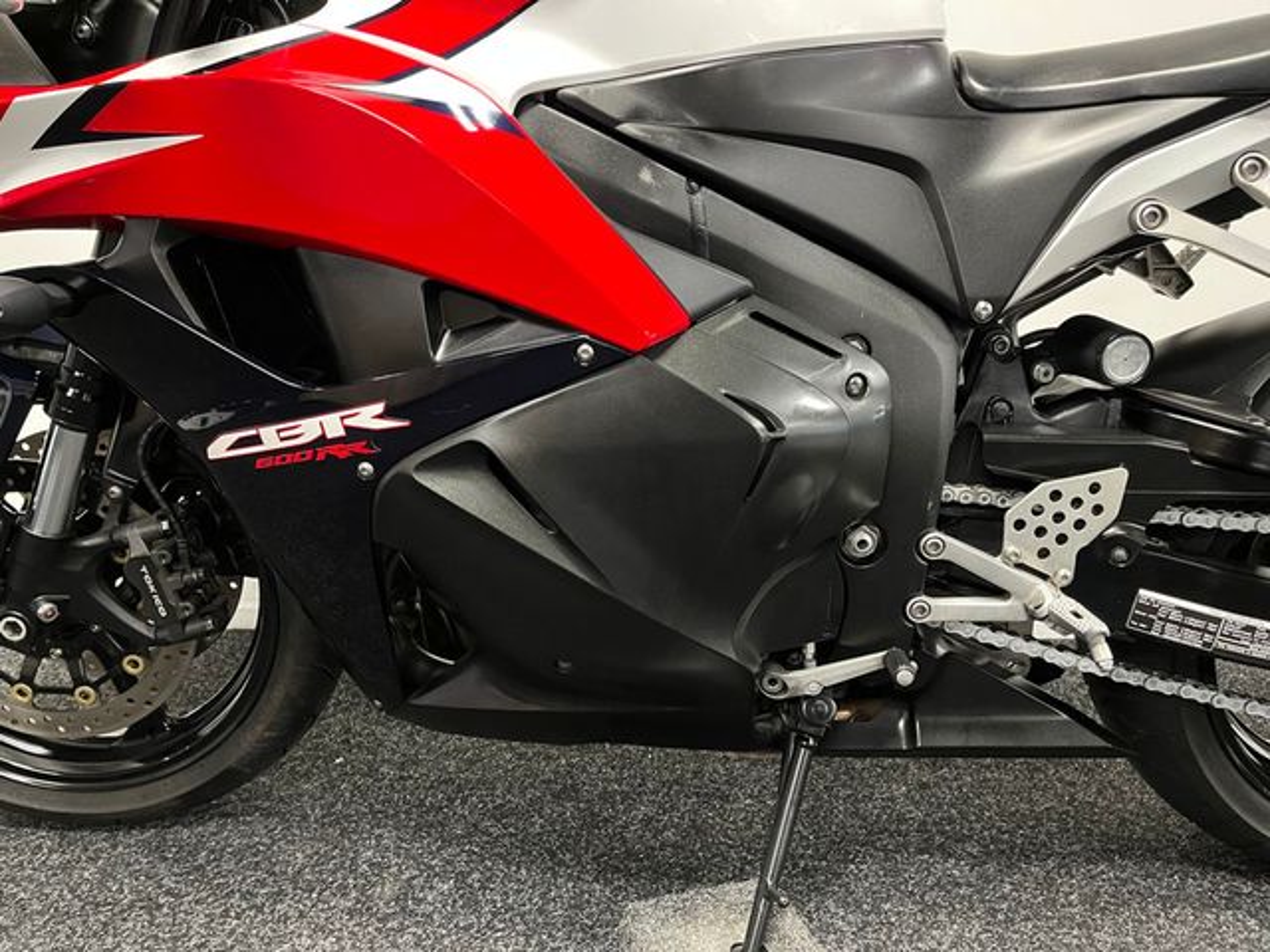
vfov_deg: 53.1
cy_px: 476
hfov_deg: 67.3
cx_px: 635
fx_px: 954
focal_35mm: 26
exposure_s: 1/25
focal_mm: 5.1
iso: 500
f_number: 1.6
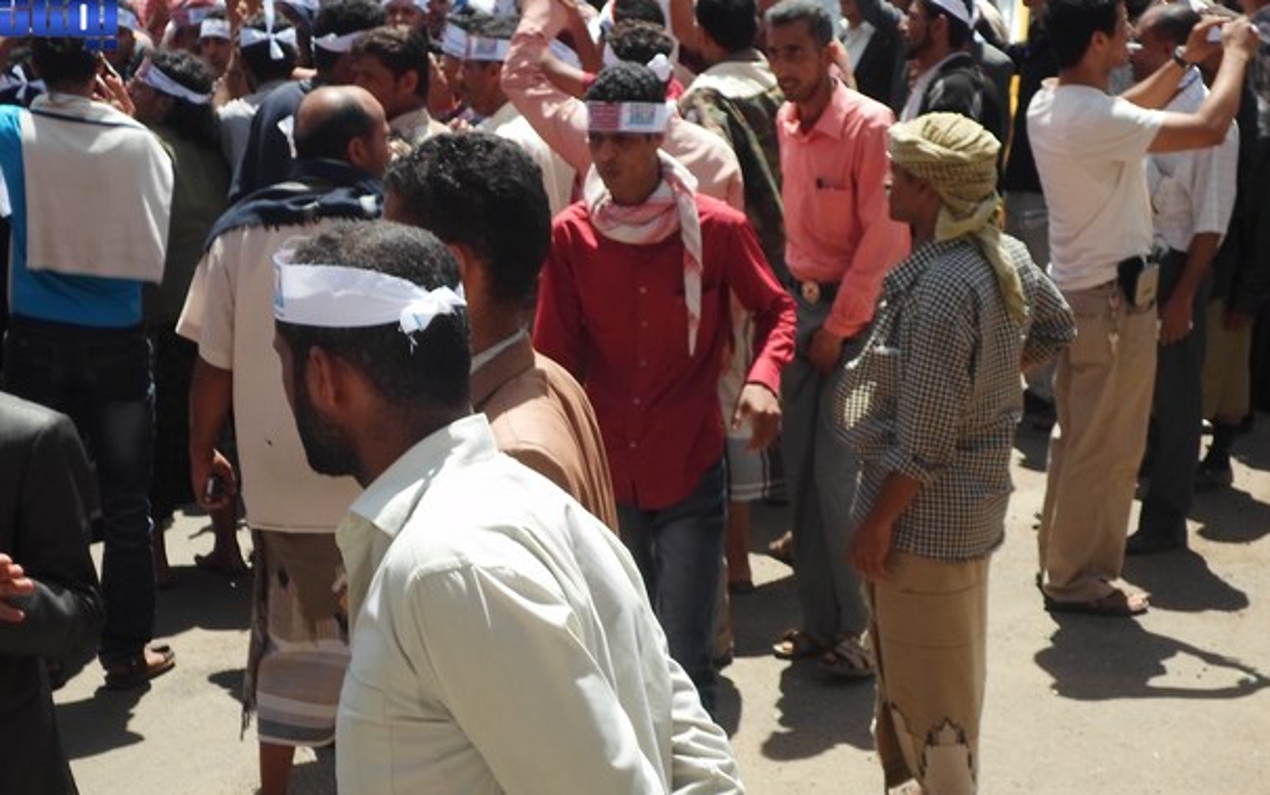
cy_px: 430
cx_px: 616
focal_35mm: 75
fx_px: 2596
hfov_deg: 27.5
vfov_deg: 17.4
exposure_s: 1/500
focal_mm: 12
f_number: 4.1
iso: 80
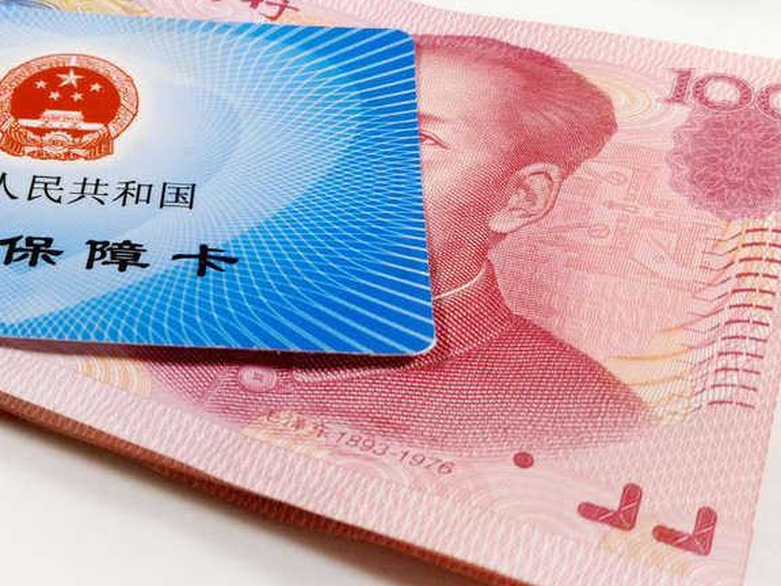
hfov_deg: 37.2
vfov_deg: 29.1
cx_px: 184
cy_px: 254
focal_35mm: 50
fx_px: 1128
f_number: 1.9
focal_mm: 3.94
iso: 190
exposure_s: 1/100
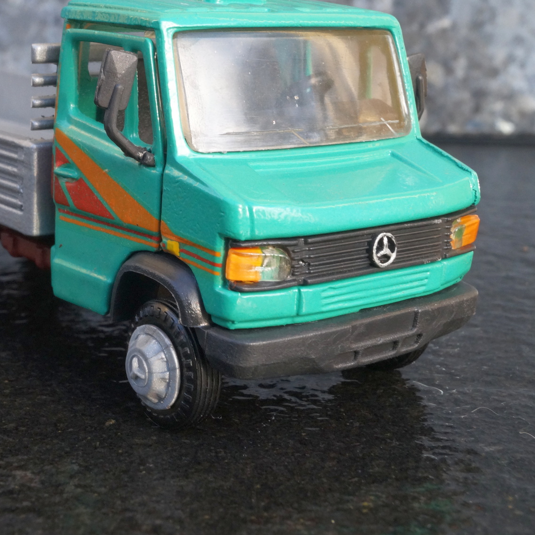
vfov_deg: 25.7
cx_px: 162
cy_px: 228
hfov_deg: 25.5
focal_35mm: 67
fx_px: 1172
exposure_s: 1/60
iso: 800
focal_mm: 30
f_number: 18
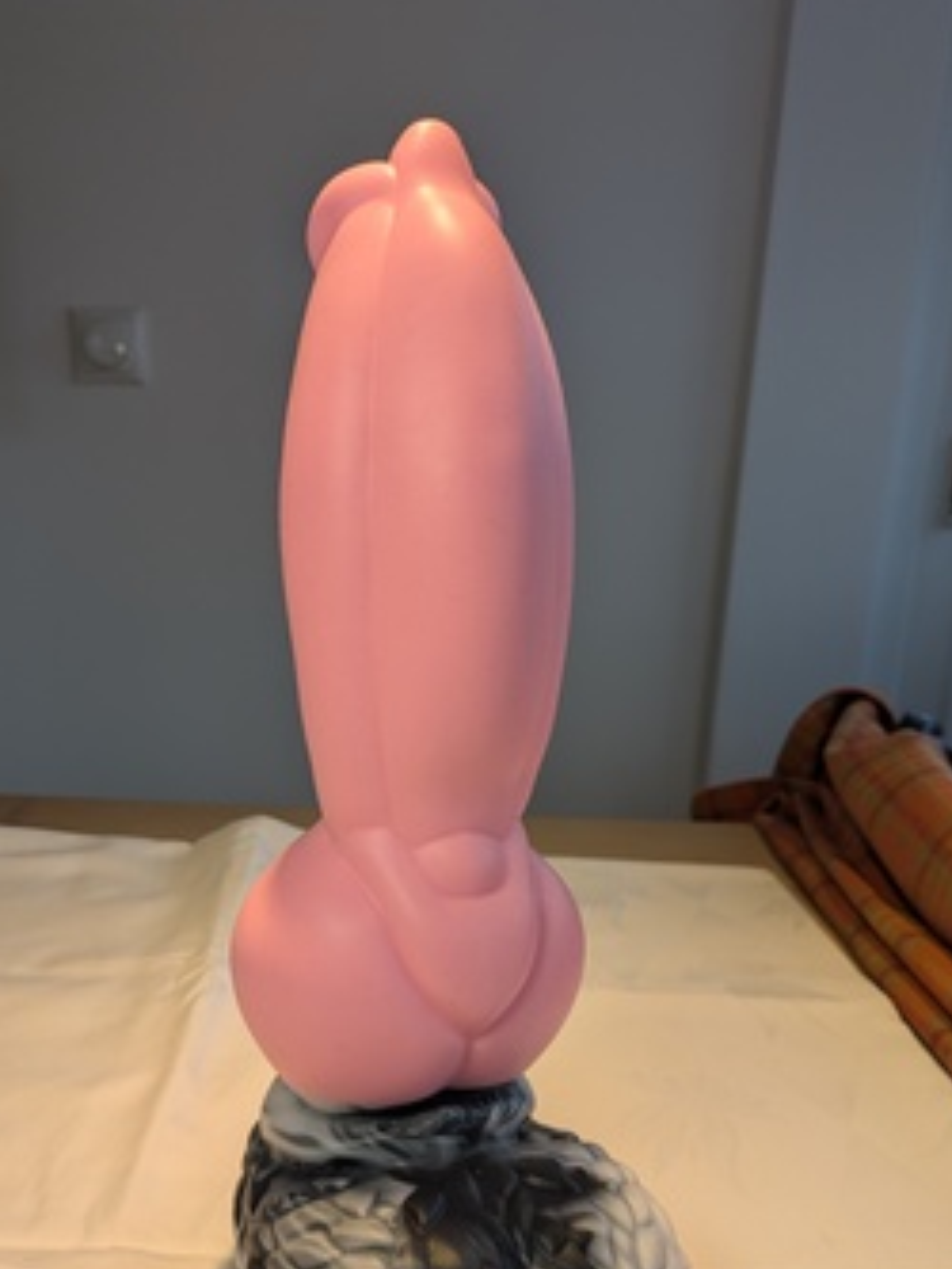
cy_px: 781
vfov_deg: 56.2
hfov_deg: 44.2
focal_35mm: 32
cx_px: 449
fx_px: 1173
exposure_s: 1/136
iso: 47
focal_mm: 5.43
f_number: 1.89
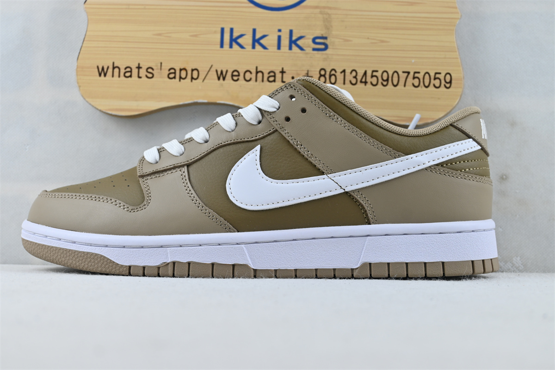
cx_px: 278
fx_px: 832
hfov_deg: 36.9
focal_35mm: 54
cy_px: 185
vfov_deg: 25.1
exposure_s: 1/50
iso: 100
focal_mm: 36
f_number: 5.3
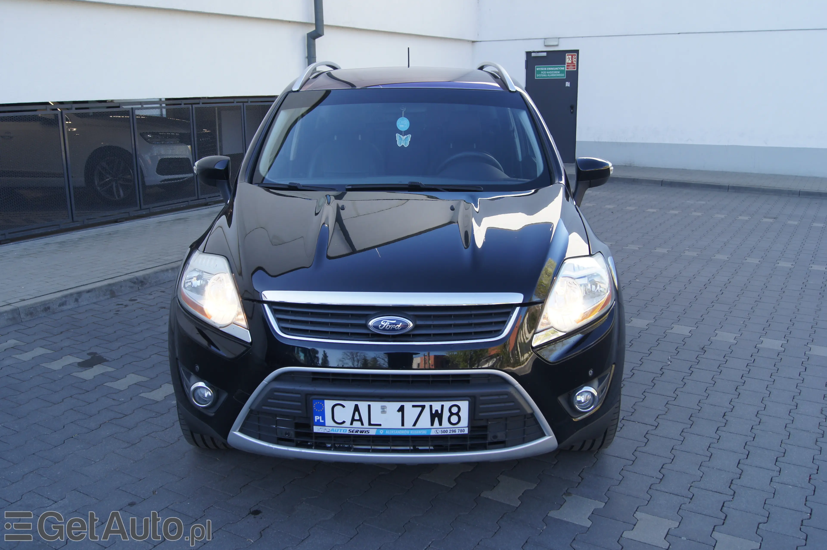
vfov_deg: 39.9
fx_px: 758
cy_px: 275
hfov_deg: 57.2
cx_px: 414
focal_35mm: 33
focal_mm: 22
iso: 100
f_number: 5.6
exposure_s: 1/80
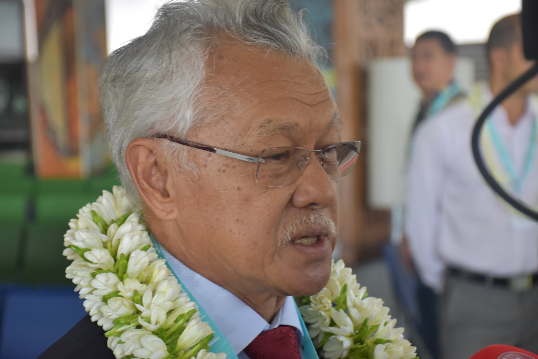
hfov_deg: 20.6
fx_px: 1479
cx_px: 269
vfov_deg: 13.8
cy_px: 180
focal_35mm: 99
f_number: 5
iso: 900
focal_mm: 66
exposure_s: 1/60
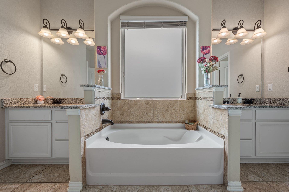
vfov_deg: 77.2
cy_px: 100
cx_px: 152
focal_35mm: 15
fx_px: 120
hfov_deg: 100.3
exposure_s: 1/2
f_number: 8
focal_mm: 14
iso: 100
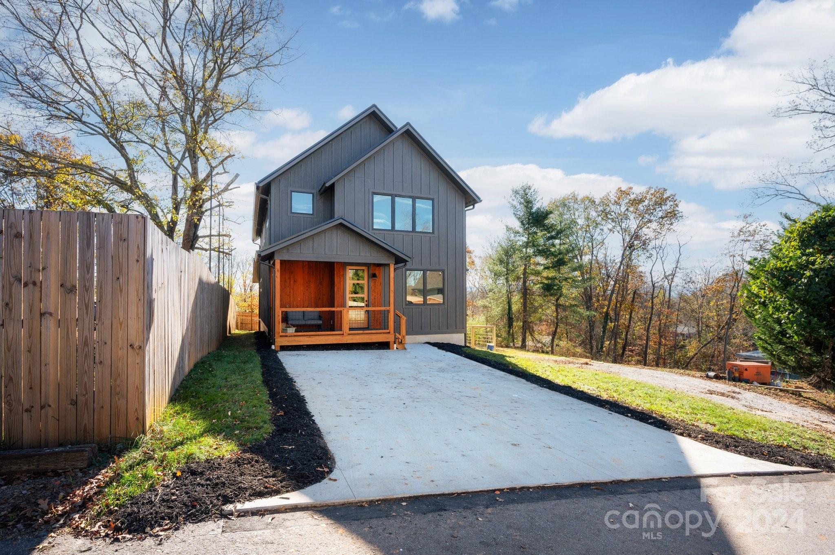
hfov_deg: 96.8
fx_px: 371
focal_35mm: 16
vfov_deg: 73.7
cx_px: 418
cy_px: 278
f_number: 8
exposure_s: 1/100
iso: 200
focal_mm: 16
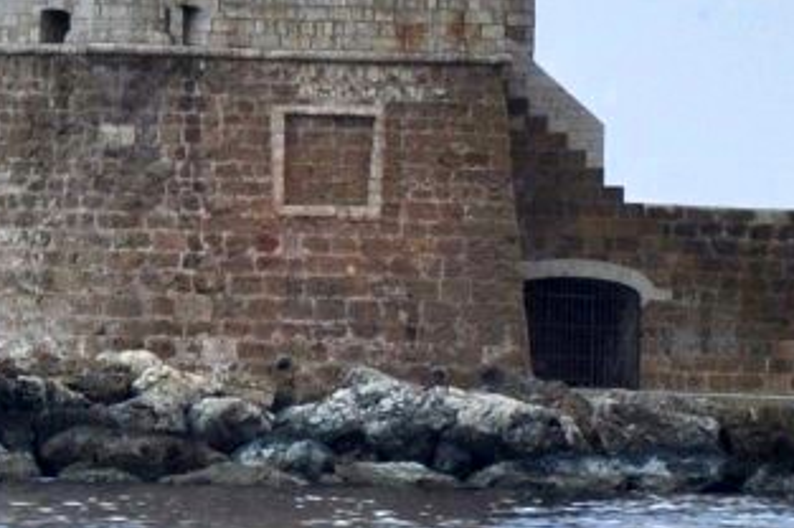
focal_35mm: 647
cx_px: -601
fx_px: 14255
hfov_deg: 3.2
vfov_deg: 2.1
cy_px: 56
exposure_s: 1/125
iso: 360
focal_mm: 66
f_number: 5.6
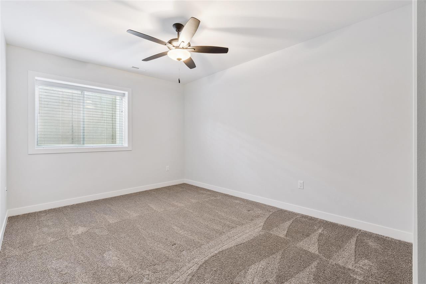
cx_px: 213
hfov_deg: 96.7
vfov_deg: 73.7
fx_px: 189
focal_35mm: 16
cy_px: 142
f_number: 9
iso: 400
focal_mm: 16
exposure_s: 1/3.33
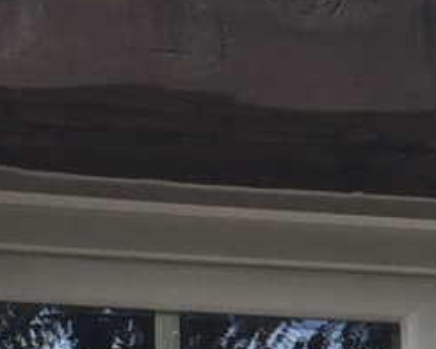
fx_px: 2981
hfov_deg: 8.3
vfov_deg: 6.3
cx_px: 463
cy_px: 883
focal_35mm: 231
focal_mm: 4.15
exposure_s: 1/465
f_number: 2.2
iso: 32
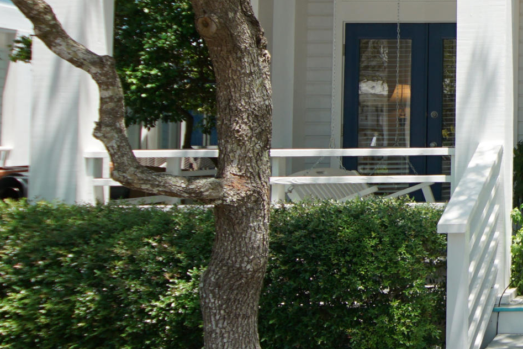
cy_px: 102
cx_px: 711
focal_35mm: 57
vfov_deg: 23.6
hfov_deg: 27.9
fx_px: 828
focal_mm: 12
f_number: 5
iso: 100
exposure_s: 1/200
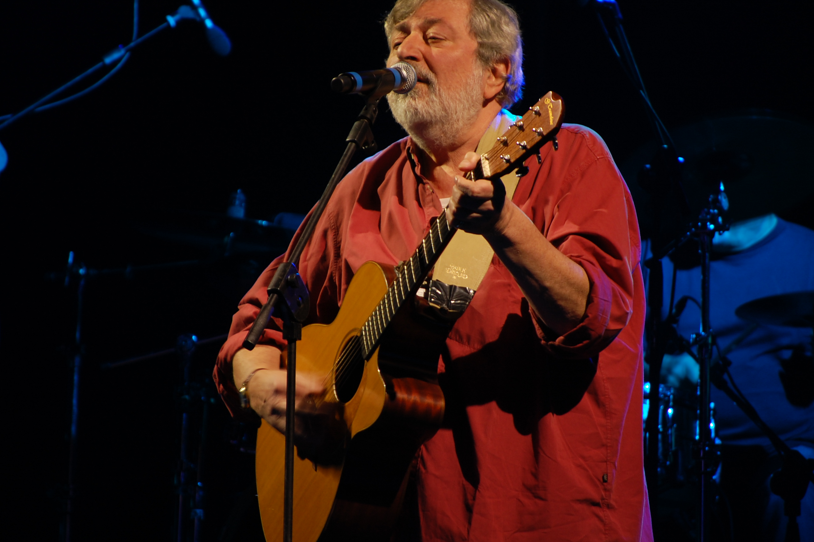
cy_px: 252
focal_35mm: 354
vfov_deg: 3.9
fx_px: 7997
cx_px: 414
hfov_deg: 5.8
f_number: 5.6
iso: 200
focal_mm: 200
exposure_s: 1/25
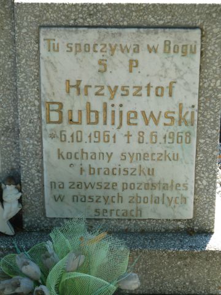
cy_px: 148
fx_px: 1013
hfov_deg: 12.5
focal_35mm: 119
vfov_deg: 16.6
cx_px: 110
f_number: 4.4
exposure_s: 1/80
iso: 80
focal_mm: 19.5
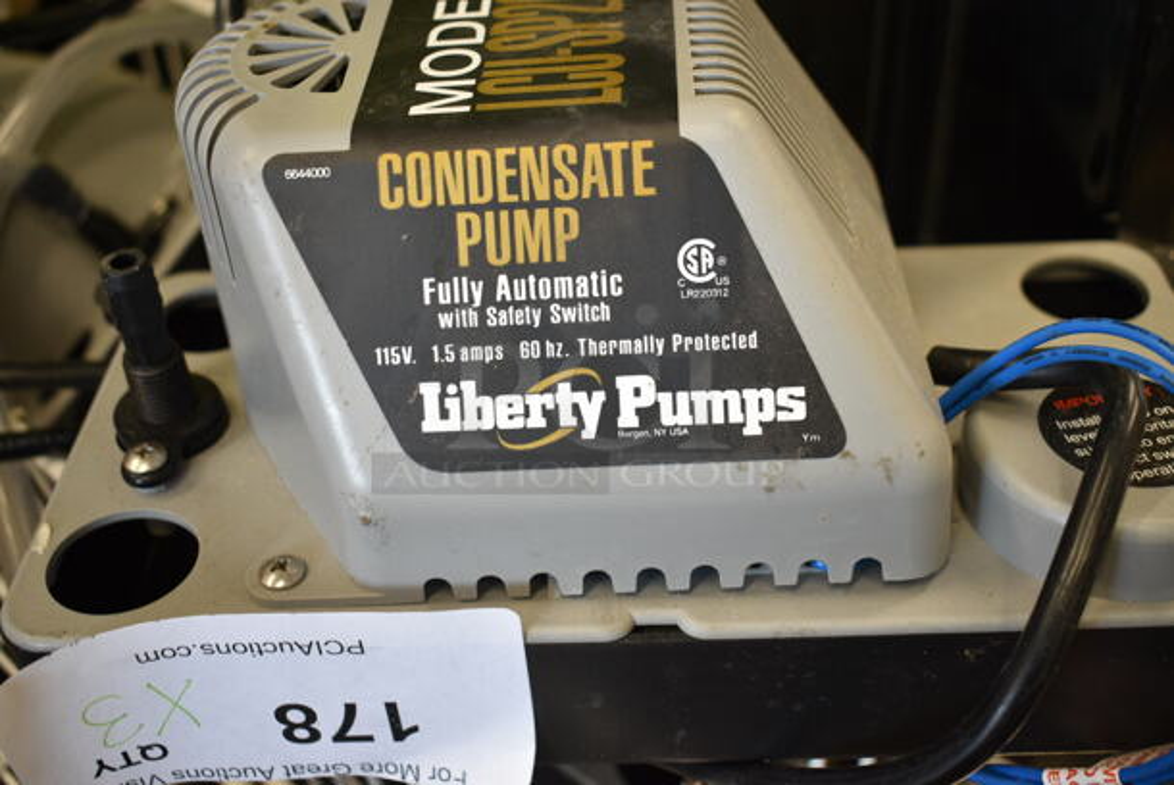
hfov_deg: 43.6
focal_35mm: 45
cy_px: 392
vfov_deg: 29.9
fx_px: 1469
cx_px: 587
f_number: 4.2
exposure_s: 1/50
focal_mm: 30
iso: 560
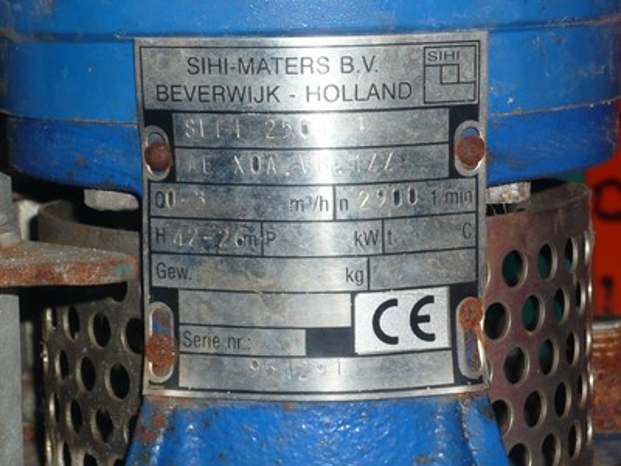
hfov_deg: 13.3
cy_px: 233
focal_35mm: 149
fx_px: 2673
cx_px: 310
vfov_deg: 10.0
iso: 100
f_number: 5.6
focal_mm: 16.4
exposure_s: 1/30
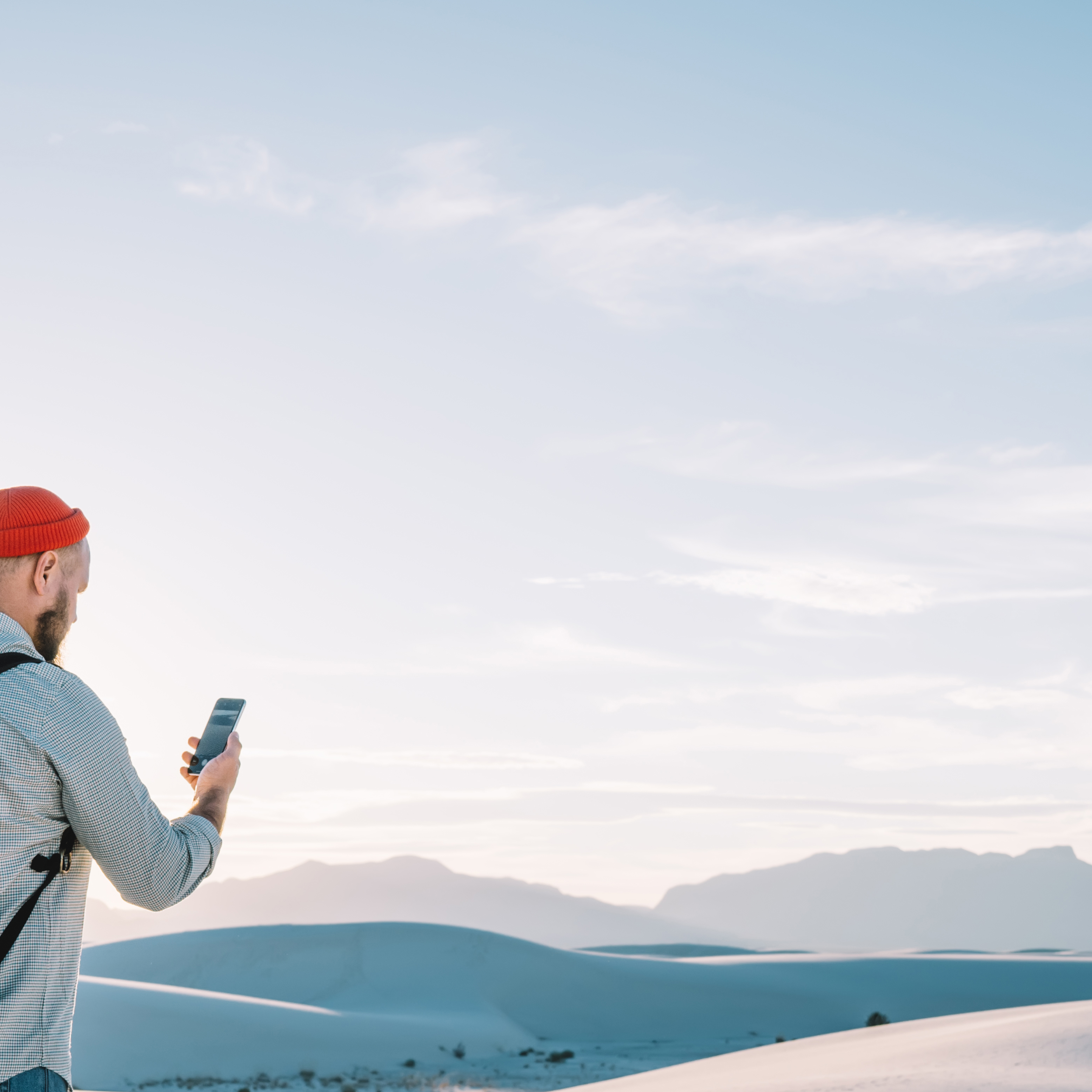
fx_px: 2712
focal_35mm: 76
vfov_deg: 22.5
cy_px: 867
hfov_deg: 22.7
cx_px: 432
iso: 200
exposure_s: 1/640
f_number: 5.6
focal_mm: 35
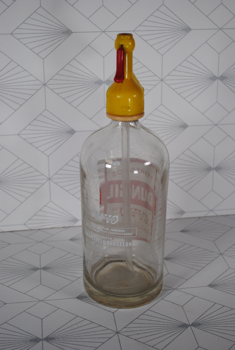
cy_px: 175
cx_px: 118
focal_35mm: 54
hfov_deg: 25.1
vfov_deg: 36.8
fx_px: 527
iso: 100
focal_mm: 36
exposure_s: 1/160
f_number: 6.3
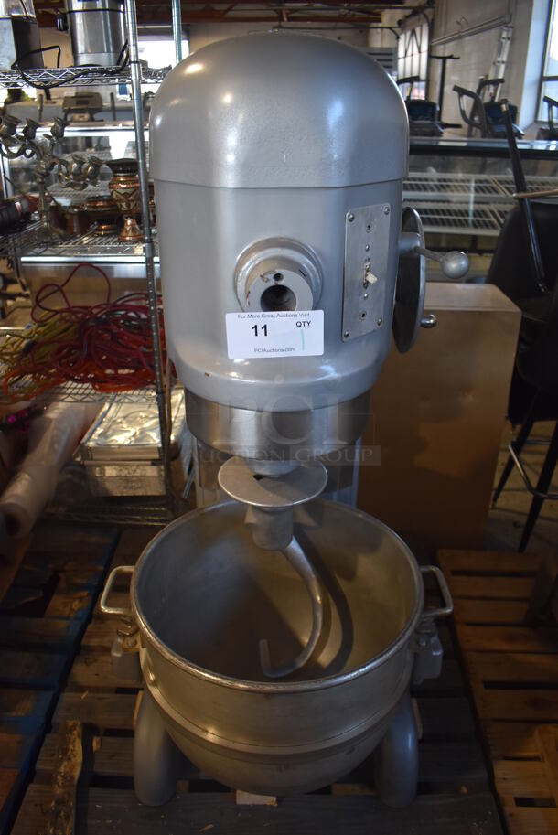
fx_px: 627
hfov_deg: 48.0
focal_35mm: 27
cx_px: 279
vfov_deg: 67.3
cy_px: 418
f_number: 3.5
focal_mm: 18
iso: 800
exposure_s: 1/125
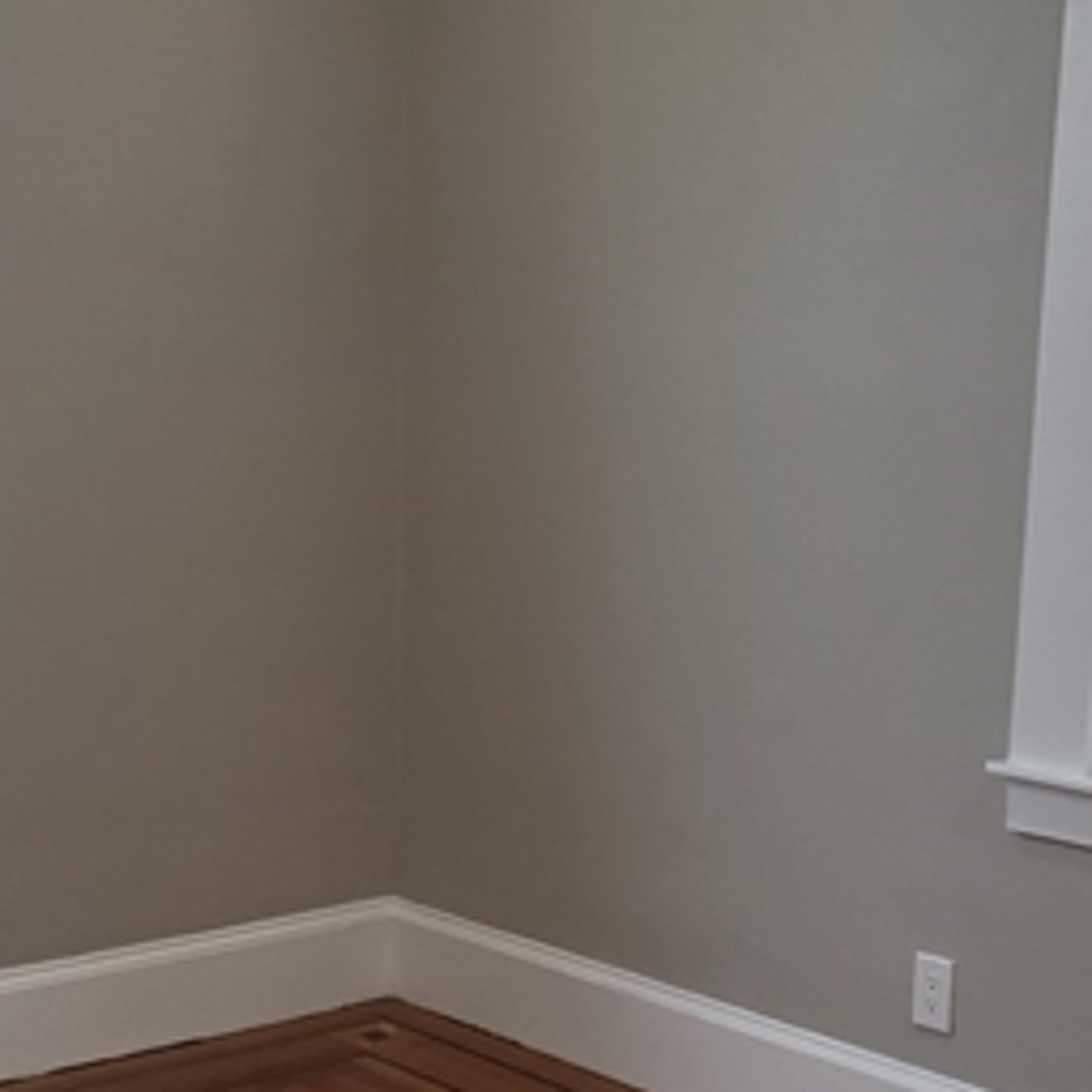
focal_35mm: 69
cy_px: 776
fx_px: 2463
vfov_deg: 24.8
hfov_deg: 24.9
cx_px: 358
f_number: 1.8
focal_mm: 5.4
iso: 50
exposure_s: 1/60
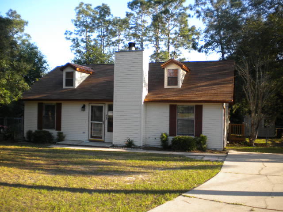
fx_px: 286
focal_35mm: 35
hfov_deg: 52.6
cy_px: 106
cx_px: 142
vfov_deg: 40.7
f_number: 3.1
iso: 80
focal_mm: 6.3
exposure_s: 1/230
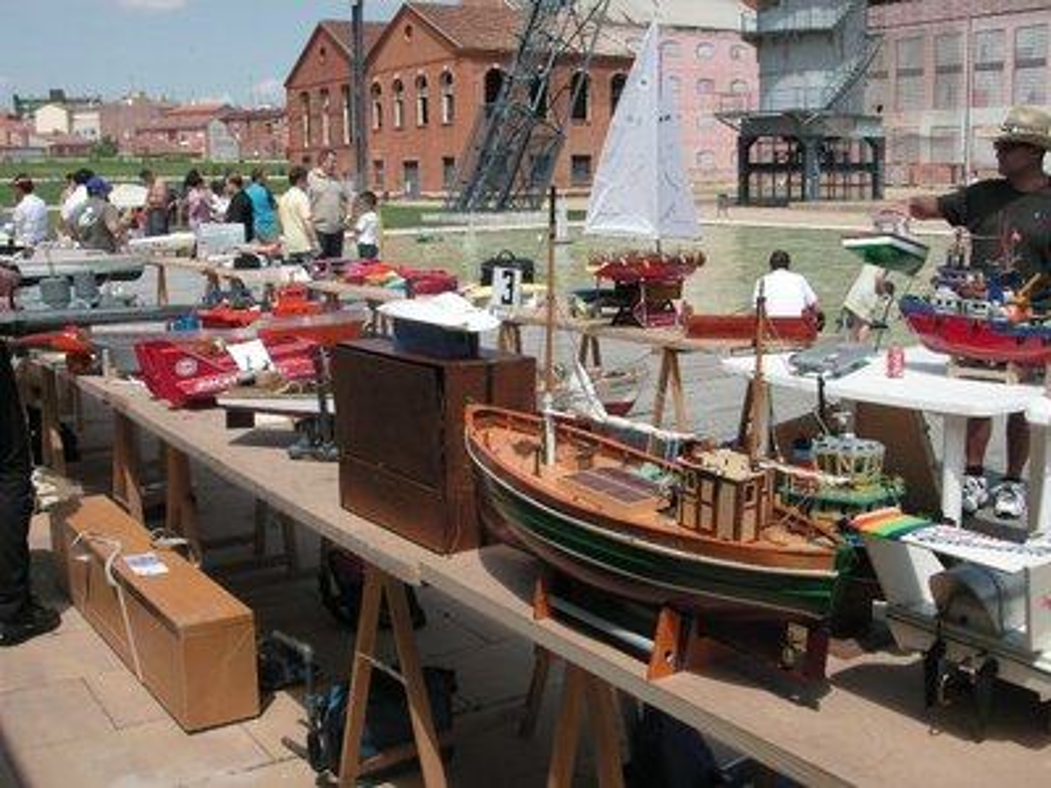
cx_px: 526
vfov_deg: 37.7
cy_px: 394
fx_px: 1154
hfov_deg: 49.0
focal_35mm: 38
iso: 50
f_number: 6.6
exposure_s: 1/250
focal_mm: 6.3
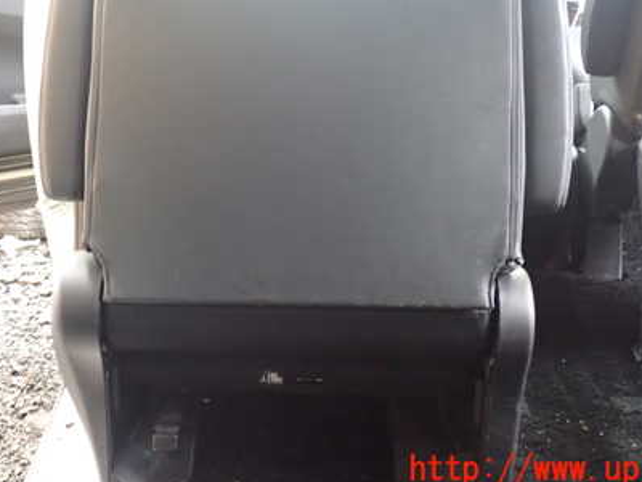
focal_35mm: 54
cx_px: 291
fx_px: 1002
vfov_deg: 26.7
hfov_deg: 35.5
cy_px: 129
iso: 800
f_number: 2.5
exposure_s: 1/25
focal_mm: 6.37
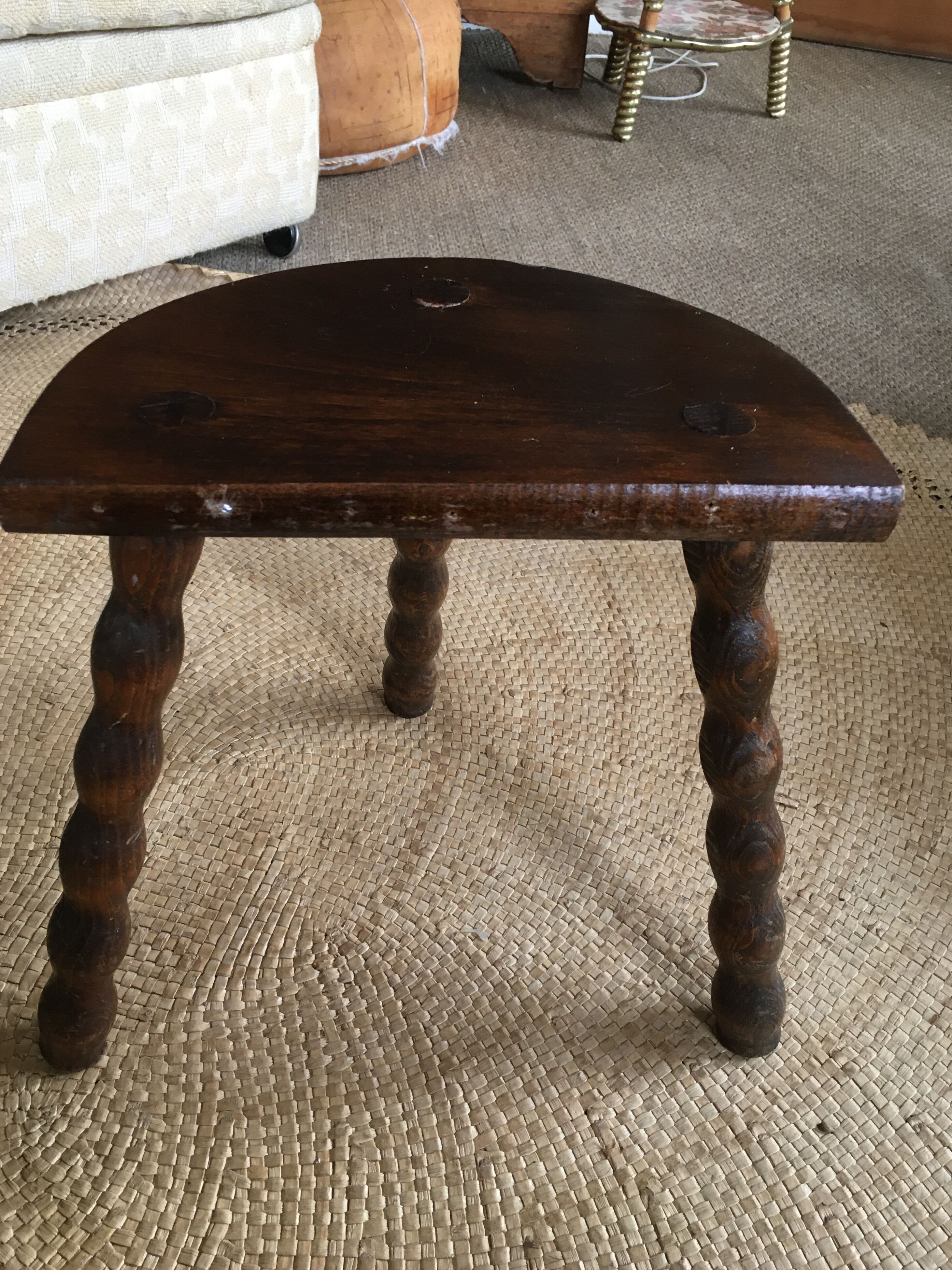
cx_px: 462
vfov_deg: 60.0
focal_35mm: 30
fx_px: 1100
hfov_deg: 46.8
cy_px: 647
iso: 100
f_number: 2.2
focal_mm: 4.15
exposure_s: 1/33
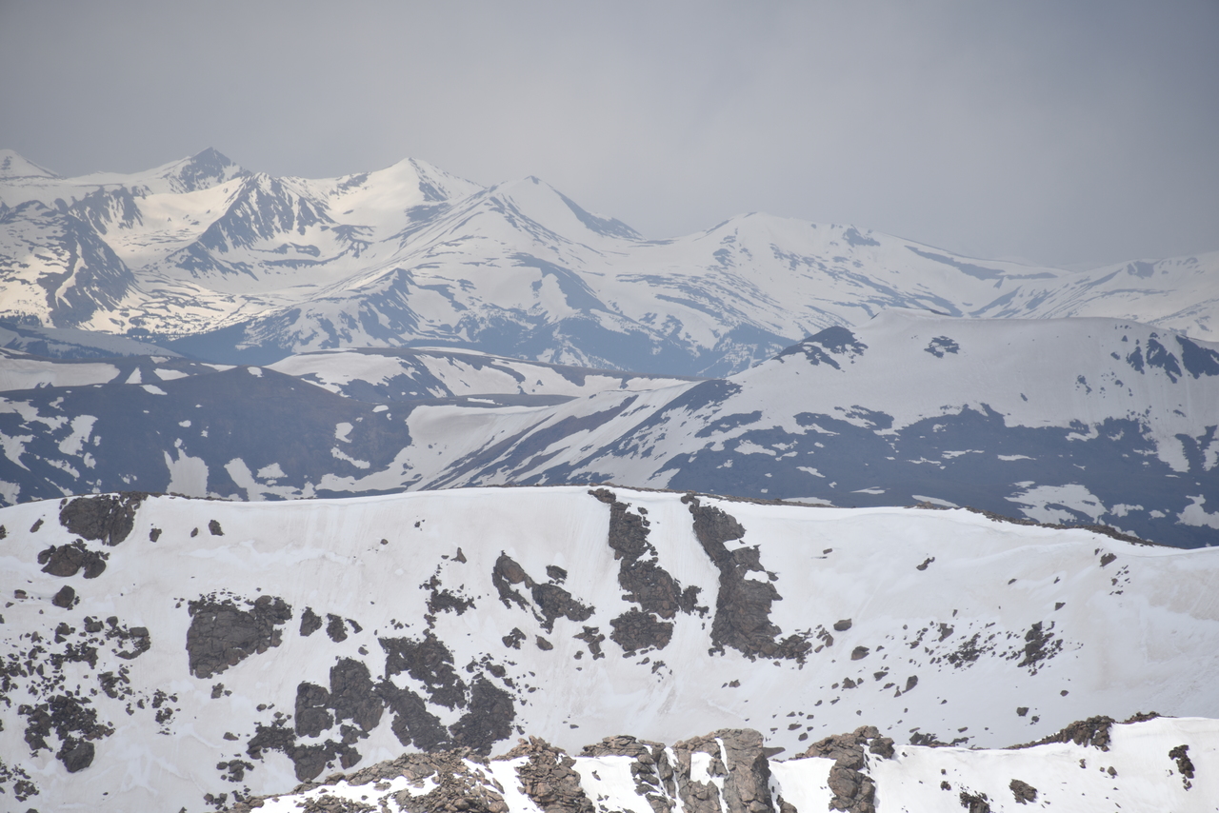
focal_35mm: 300
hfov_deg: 6.9
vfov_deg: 4.6
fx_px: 10160
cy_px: 406
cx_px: 610
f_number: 8
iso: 100
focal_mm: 300
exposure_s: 1/640
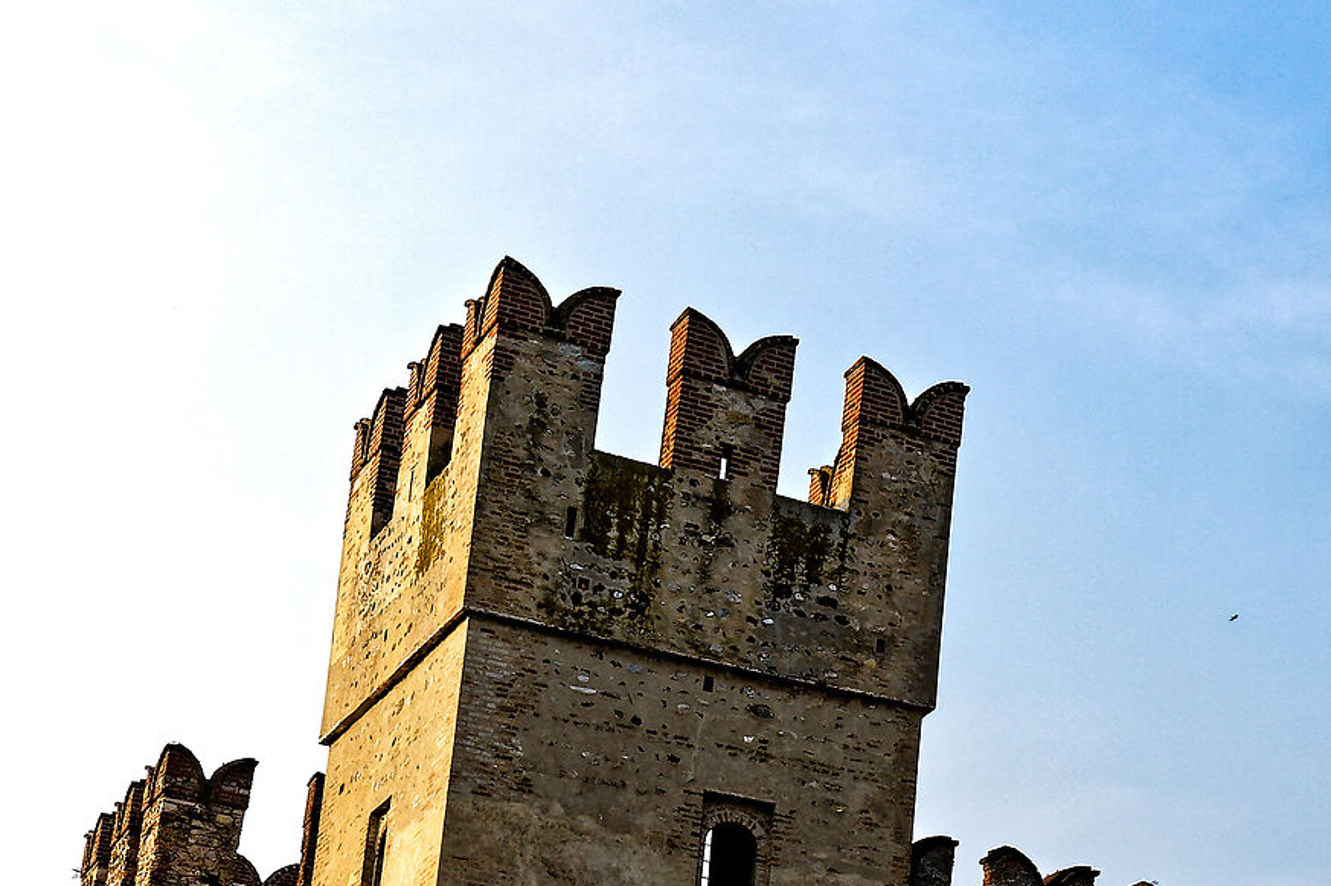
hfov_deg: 19.2
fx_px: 3658
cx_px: 1669
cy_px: 778
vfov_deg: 13.7
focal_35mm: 99
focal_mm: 36
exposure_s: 1/80
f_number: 16
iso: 100
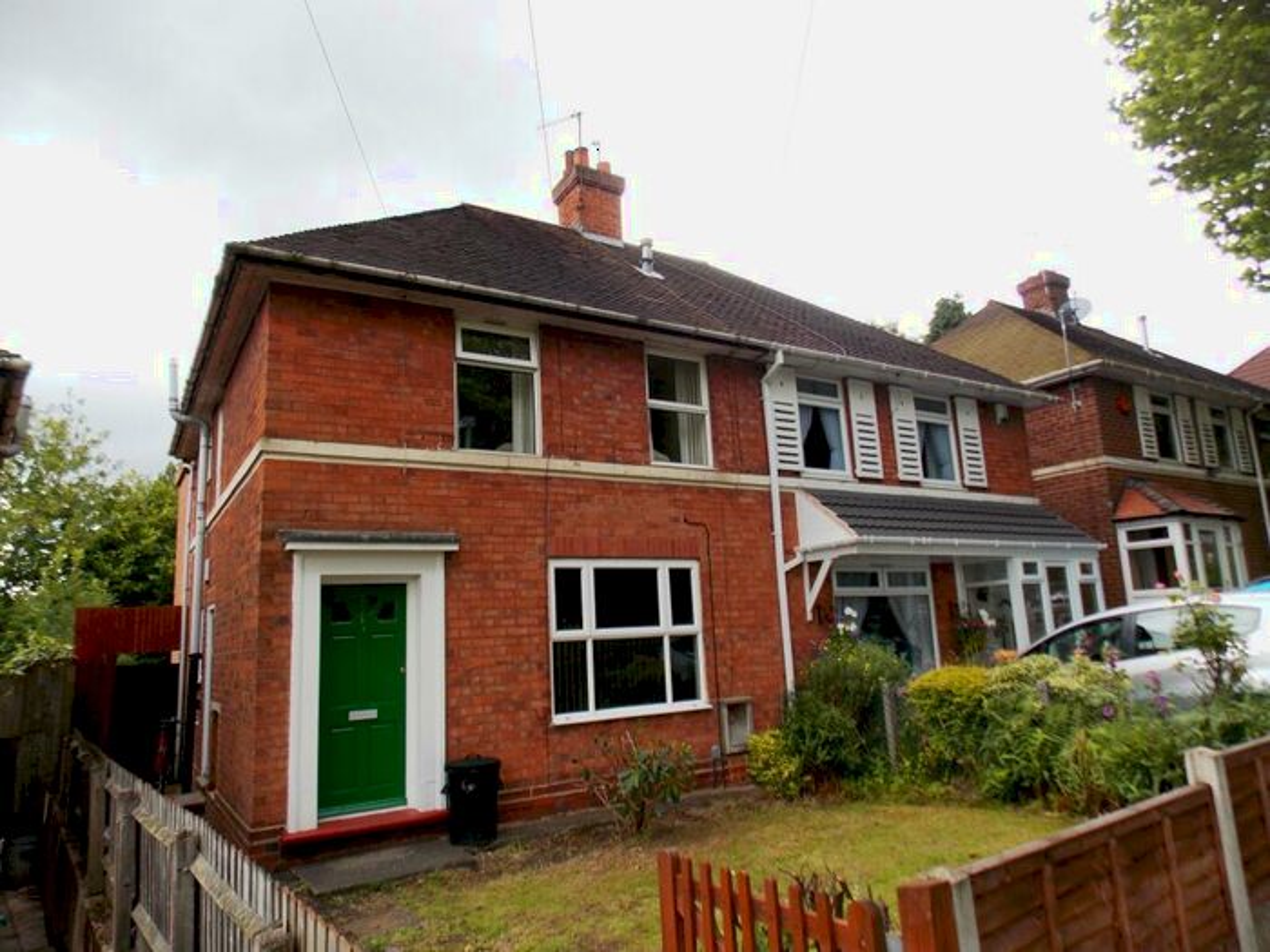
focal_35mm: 23
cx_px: 635
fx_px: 844
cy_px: 476
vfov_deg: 58.9
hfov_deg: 73.9
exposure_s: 1/125
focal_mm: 4
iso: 80
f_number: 3.1
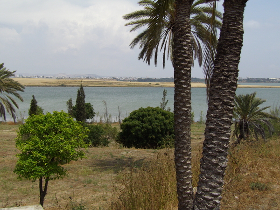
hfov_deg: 39.7
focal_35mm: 48
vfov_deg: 30.3
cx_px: 140
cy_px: 105
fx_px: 388
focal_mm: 8.5
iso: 100
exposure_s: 1/1600
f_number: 3.5
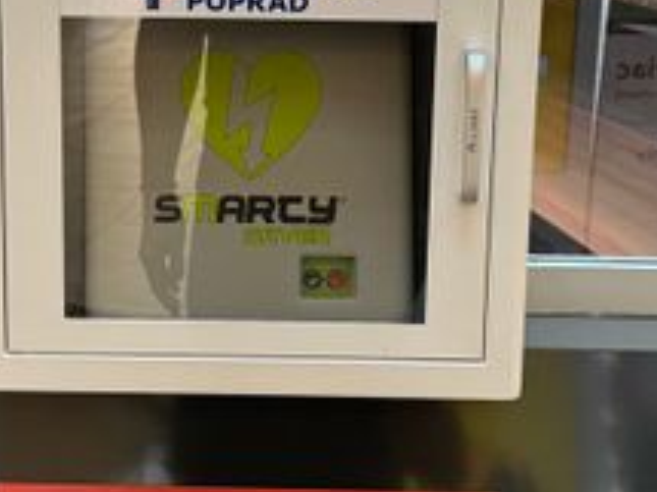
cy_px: 193
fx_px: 1612
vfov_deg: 17.3
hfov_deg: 22.9
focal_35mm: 85
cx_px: 220
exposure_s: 1/100
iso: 200
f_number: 1.78
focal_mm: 6.76
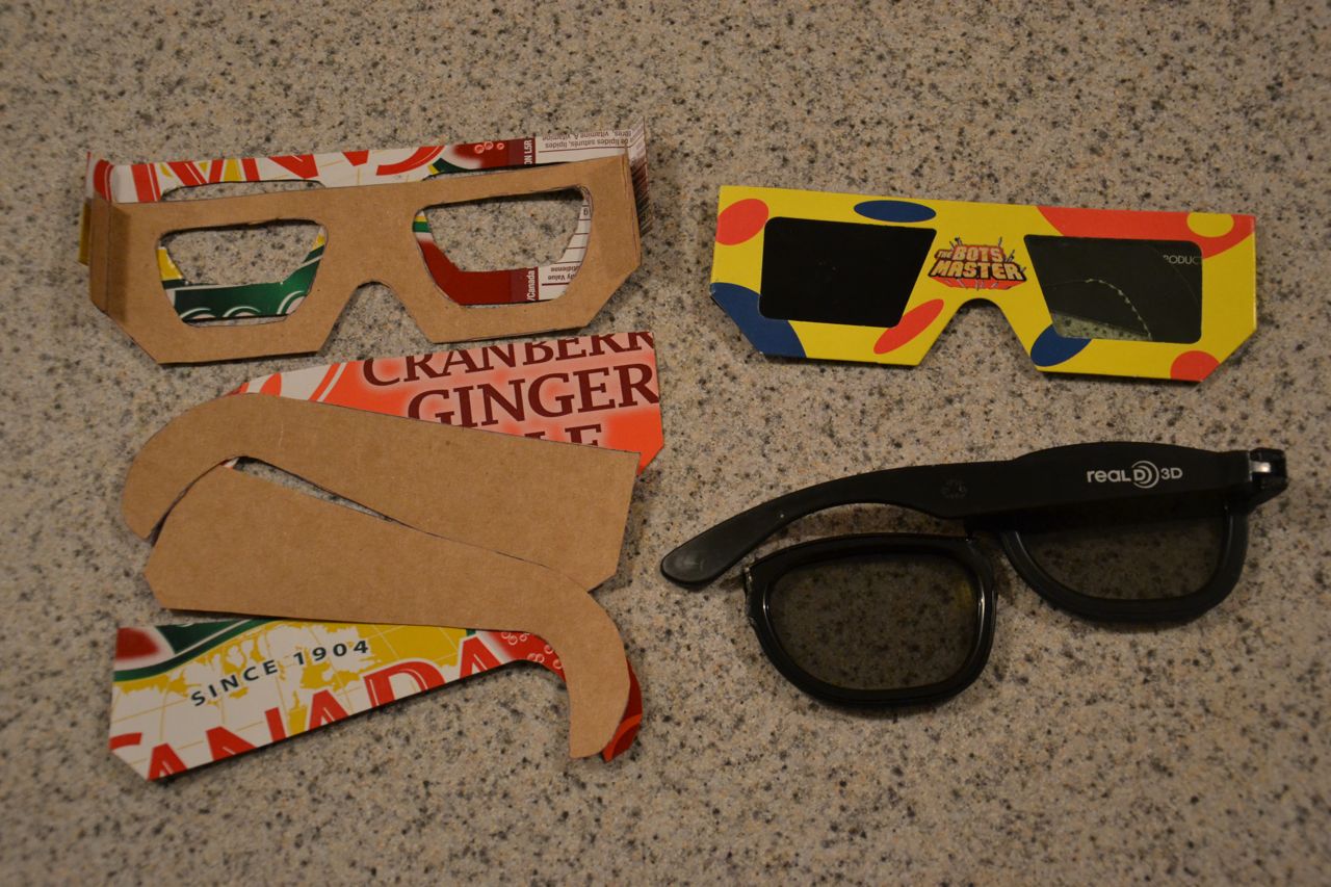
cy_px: 444
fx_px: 1941
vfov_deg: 25.7
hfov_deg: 37.9
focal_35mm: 52
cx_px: 666
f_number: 4.5
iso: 1600
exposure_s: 1/15
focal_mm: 35
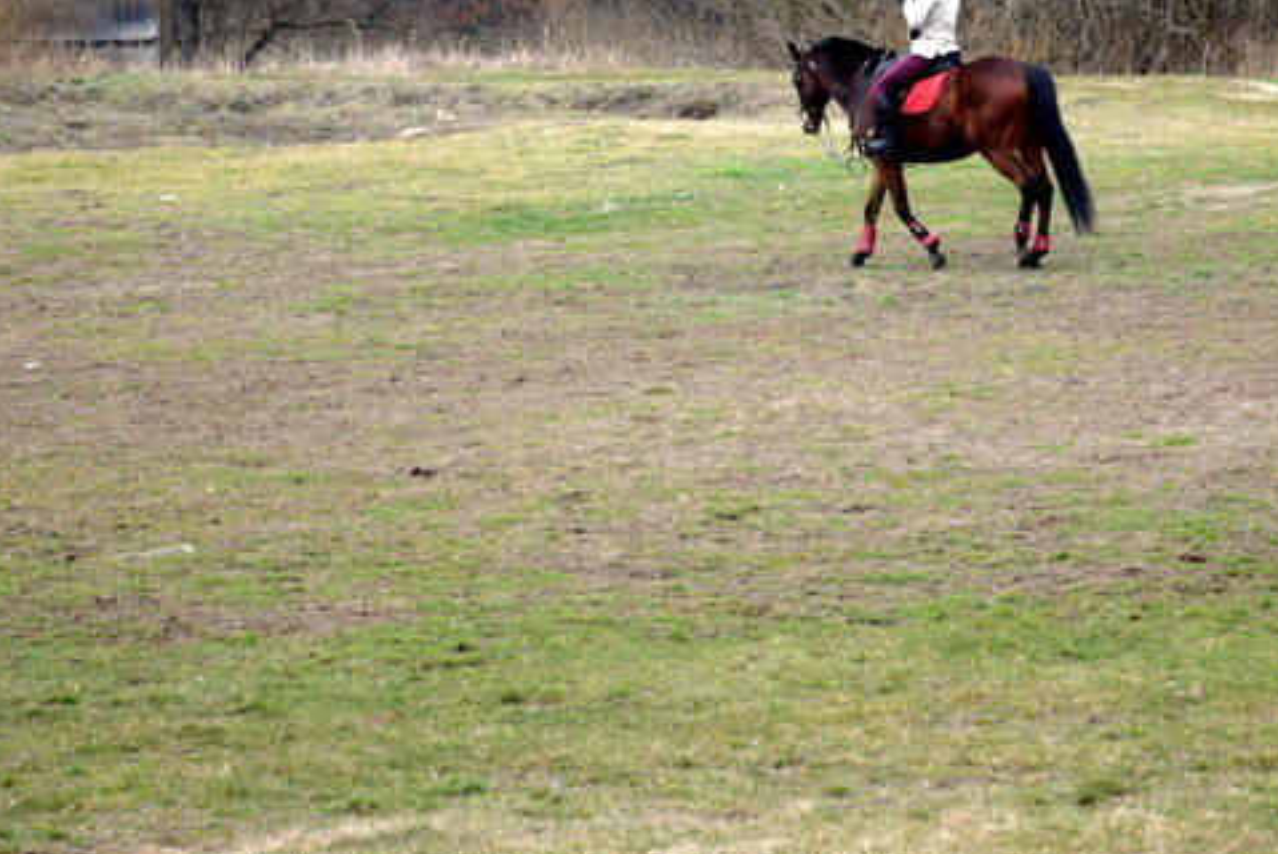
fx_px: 9336
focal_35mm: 263
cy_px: 155
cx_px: 843
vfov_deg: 5.2
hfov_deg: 7.8
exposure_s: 1/200
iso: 200
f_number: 5.6
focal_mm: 105
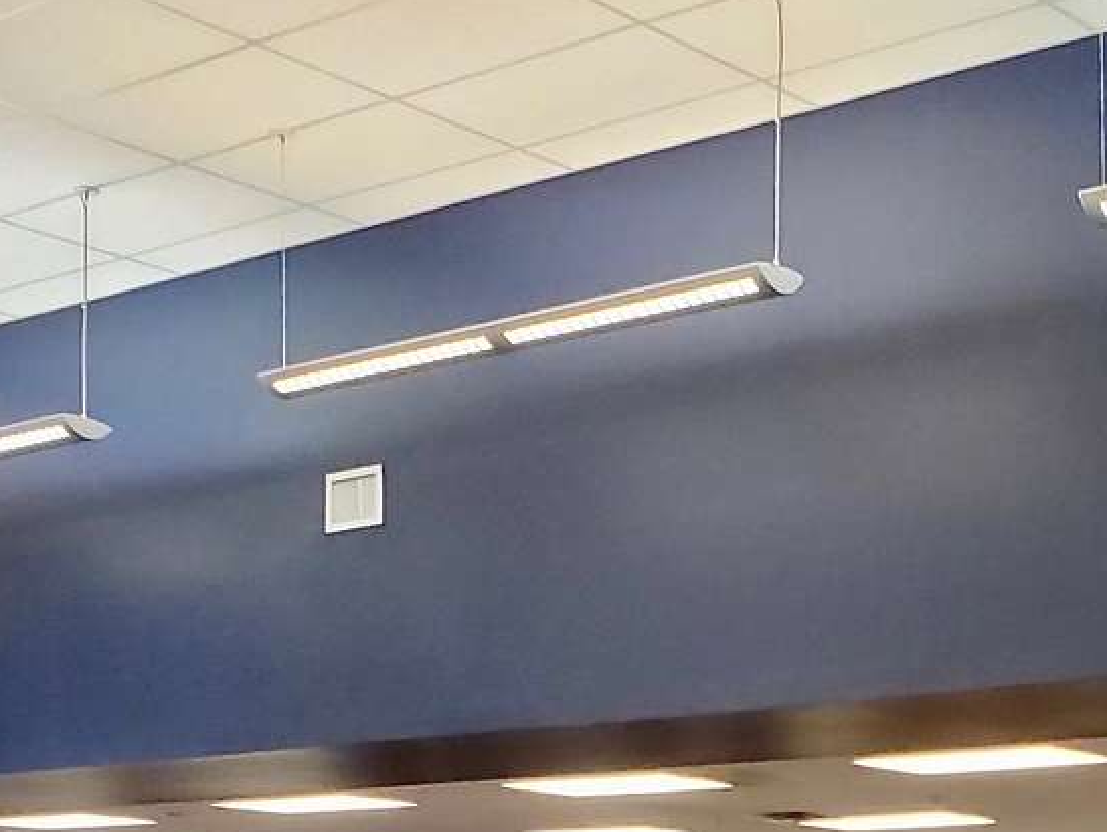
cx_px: 1081
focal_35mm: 76
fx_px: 2432
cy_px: 1073
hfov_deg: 24.6
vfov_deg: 18.1
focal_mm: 4.3
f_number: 2.4
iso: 640
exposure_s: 1/120
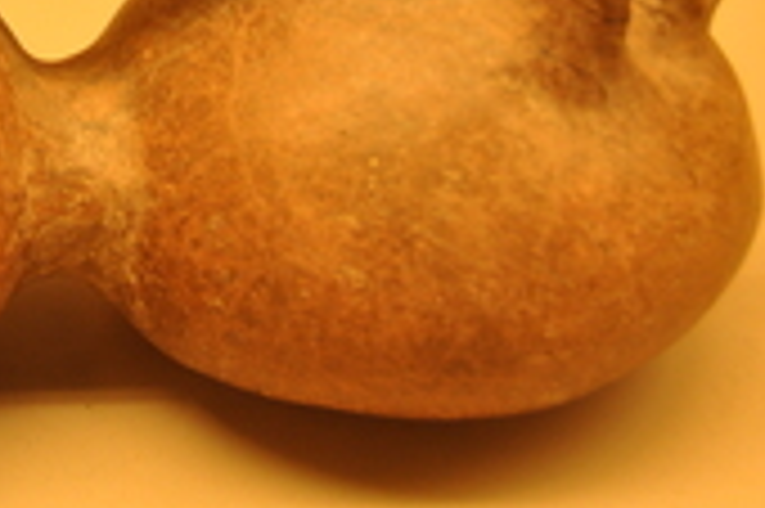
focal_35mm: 171
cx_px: 45
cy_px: 54
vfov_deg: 8.0
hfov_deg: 11.9
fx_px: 3630
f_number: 4.5
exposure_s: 1/25
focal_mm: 44
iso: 640
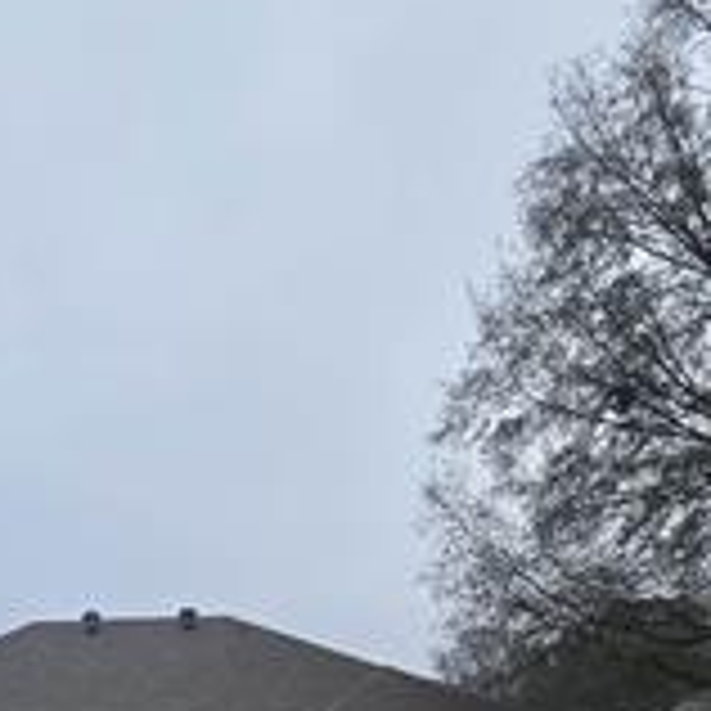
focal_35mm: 35
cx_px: 63
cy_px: 954
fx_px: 813
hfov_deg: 43.0
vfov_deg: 32.9
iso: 50
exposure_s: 1/790
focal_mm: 2.2
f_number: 2.2
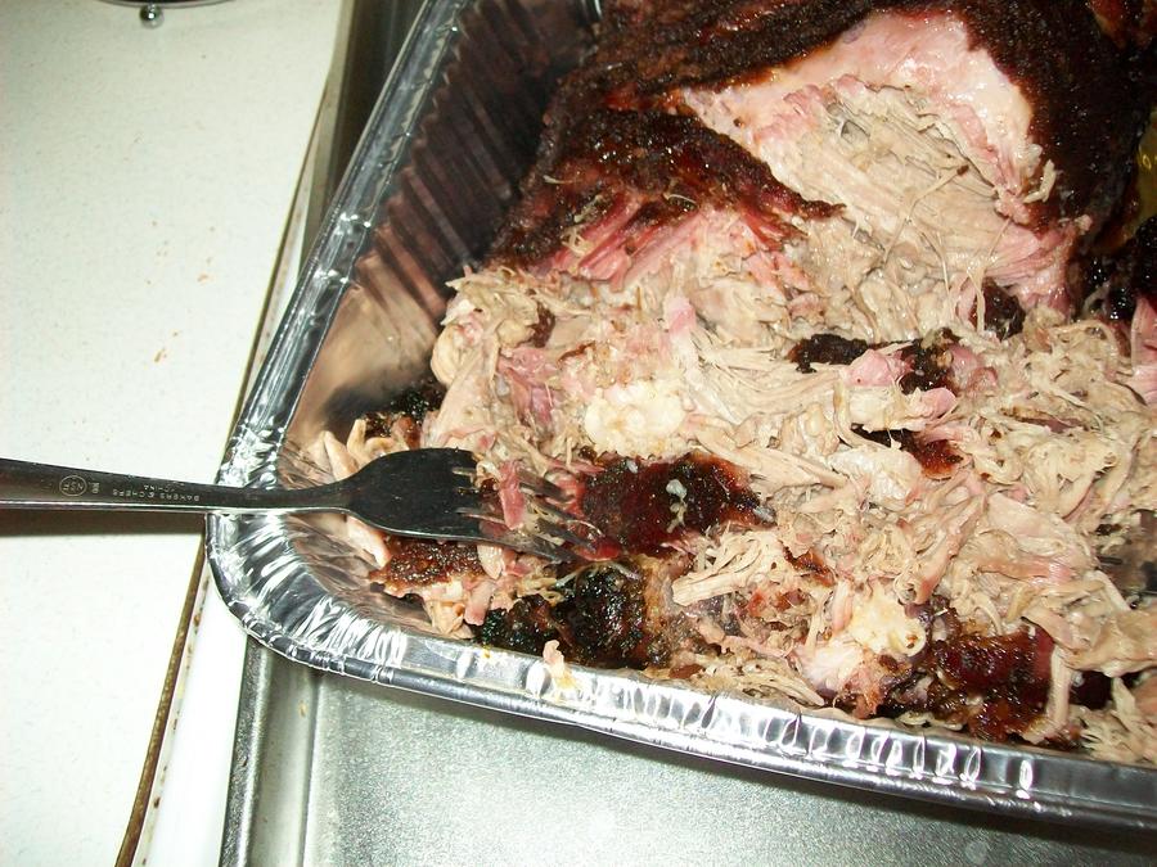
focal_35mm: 36
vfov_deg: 39.7
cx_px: 578
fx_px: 1203
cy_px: 434
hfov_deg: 51.4
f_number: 2.7
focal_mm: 6
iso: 160
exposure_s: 1/60
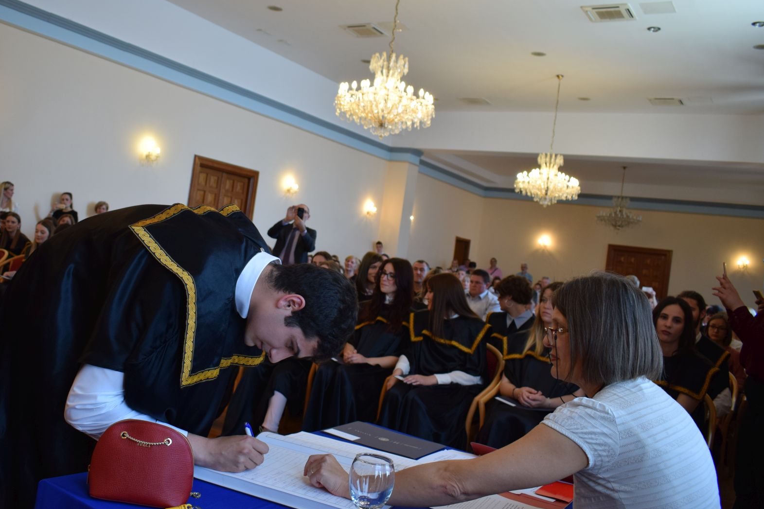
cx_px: 307
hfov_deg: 56.8
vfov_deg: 39.9
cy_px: 237
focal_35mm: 33
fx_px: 700
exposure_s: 1/80
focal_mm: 18
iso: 400
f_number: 4.5
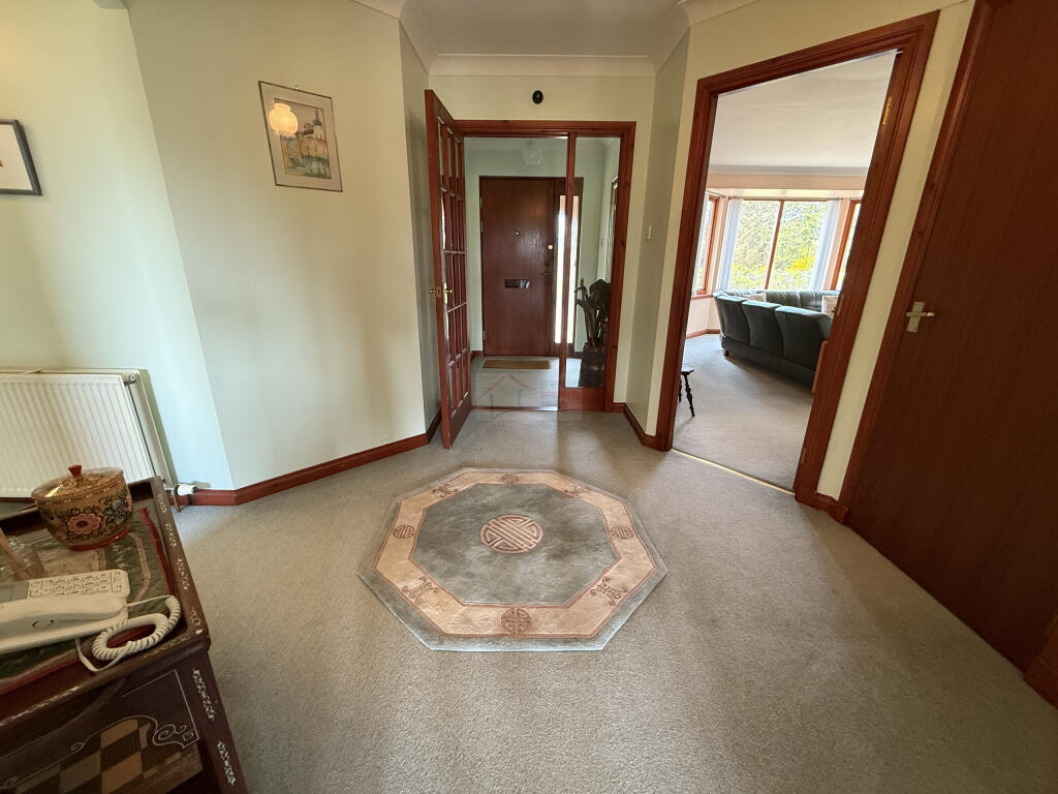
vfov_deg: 85.7
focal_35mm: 14
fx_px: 428
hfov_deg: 102.1
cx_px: 529
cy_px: 397
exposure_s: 1/50
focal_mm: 2.22
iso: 400
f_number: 2.2
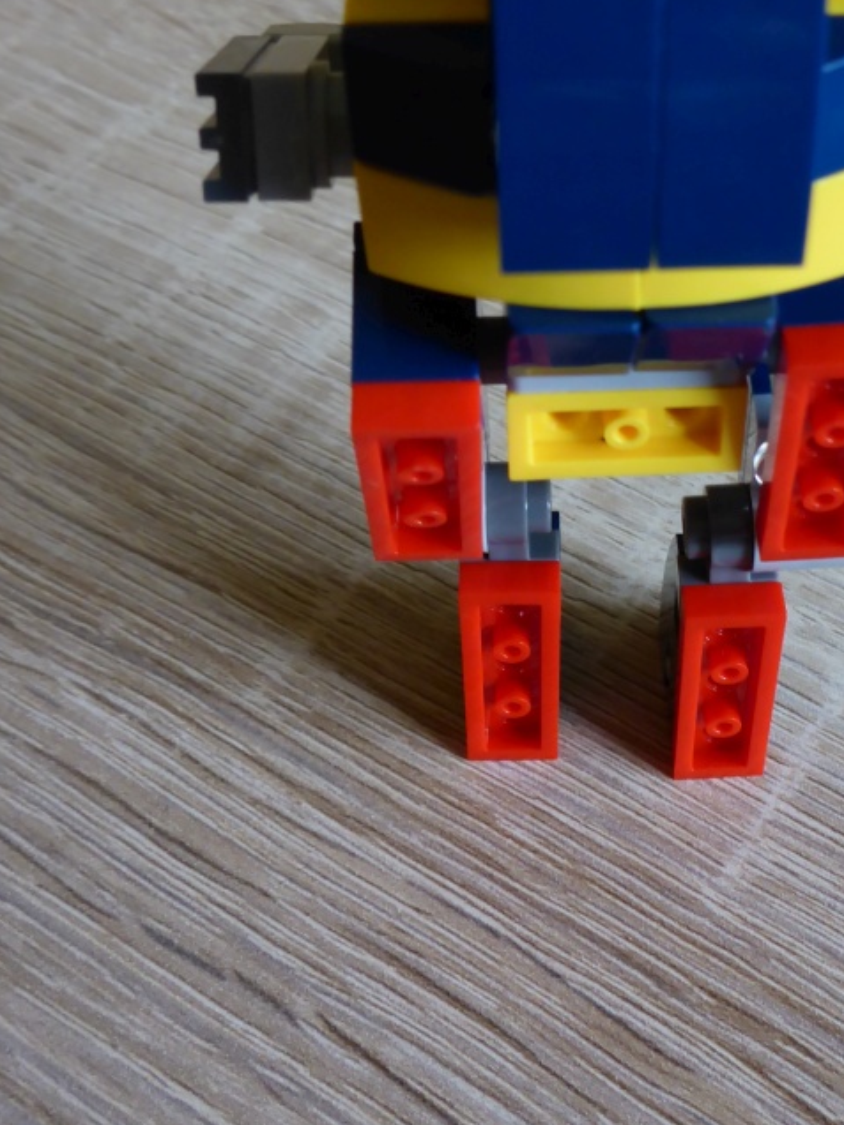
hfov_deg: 30.3
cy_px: 372
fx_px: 1528
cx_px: 649
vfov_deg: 39.9
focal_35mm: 47
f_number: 3.3
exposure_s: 1/60
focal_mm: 4.9
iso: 200
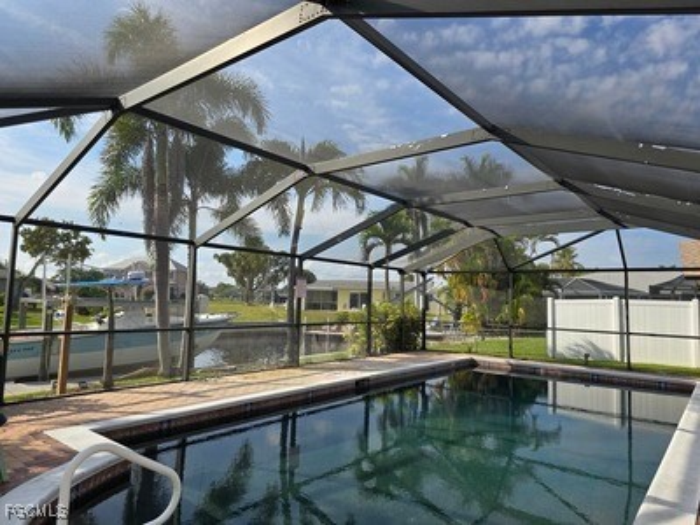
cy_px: 262
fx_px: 465
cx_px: 350
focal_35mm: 23
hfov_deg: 73.9
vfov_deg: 58.9
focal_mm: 6.3
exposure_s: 1/474
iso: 12
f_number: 1.7
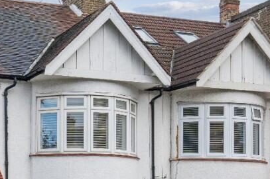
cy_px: 166
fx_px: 585
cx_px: -7
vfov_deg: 17.2
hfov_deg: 24.7
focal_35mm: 78
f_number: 8
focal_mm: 21
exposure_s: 1/500
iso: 400
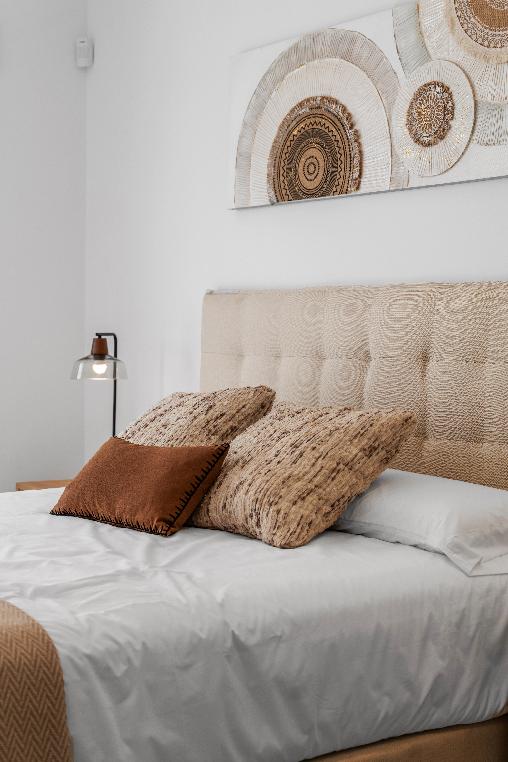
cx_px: 254
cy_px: 381
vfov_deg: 36.2
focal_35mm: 55
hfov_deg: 24.6
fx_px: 1164
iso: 50
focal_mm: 55
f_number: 4.5
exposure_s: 1/60
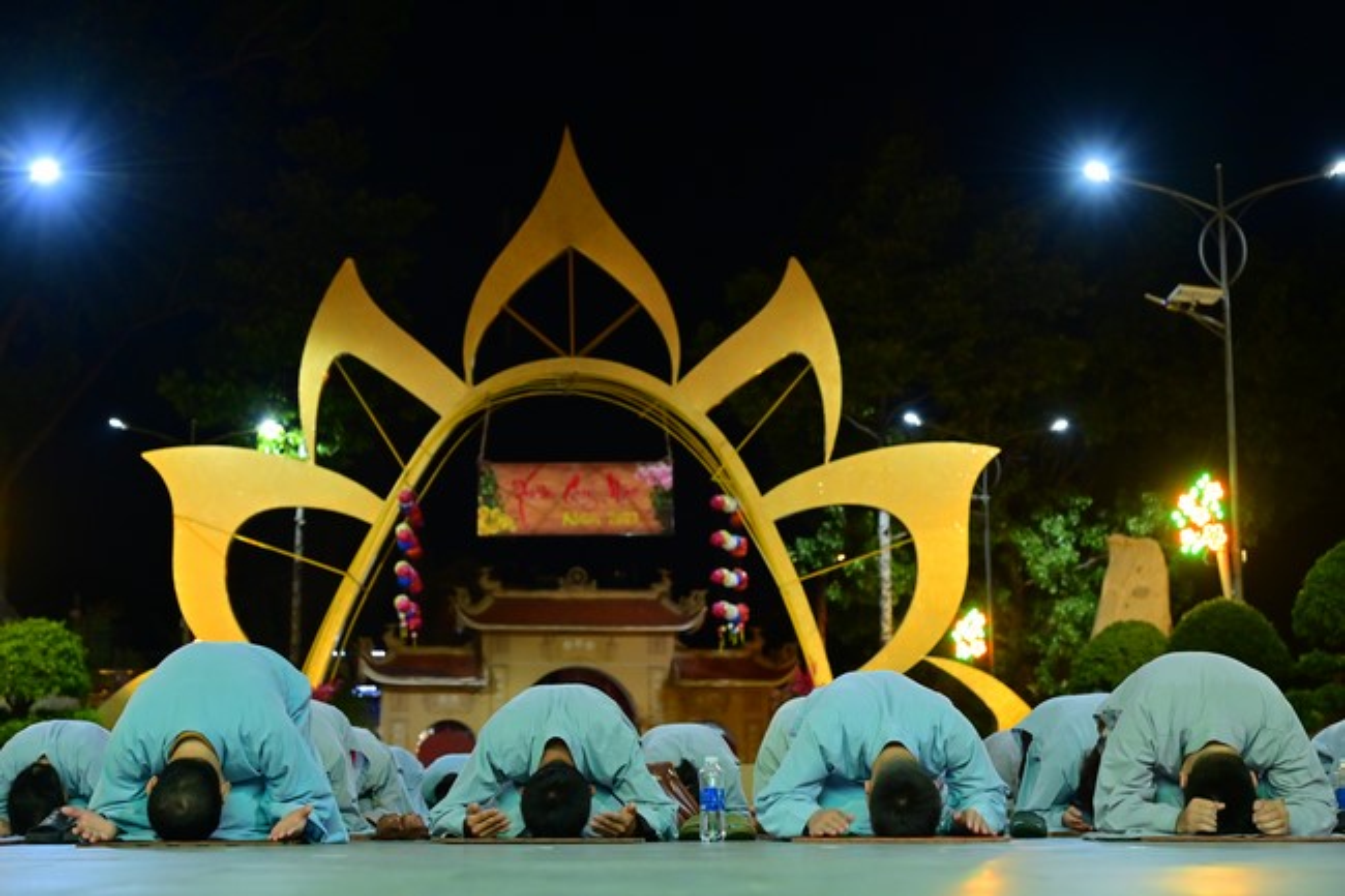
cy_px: 448
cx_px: 672
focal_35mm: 58
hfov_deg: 34.5
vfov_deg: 23.4
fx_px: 2166
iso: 2000
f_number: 5
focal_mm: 58
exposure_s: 1/80
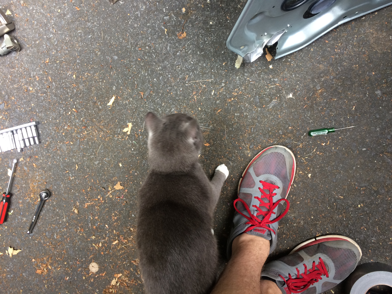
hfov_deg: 61.7
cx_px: 196
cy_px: 147
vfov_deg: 48.2
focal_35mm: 29
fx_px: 328
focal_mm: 4.15
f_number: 2.2
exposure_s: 1/30
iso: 32
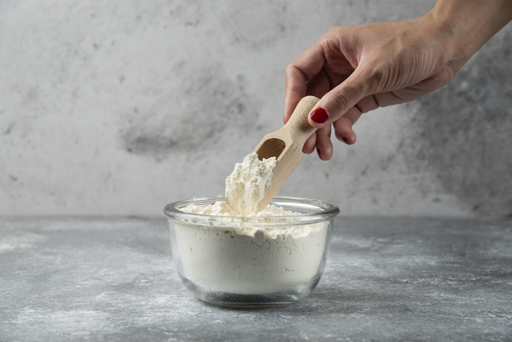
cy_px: 171
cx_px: 256
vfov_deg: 11.4
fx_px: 1707
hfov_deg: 17.1
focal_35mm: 120
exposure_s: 1/100
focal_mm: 120
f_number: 8
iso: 200
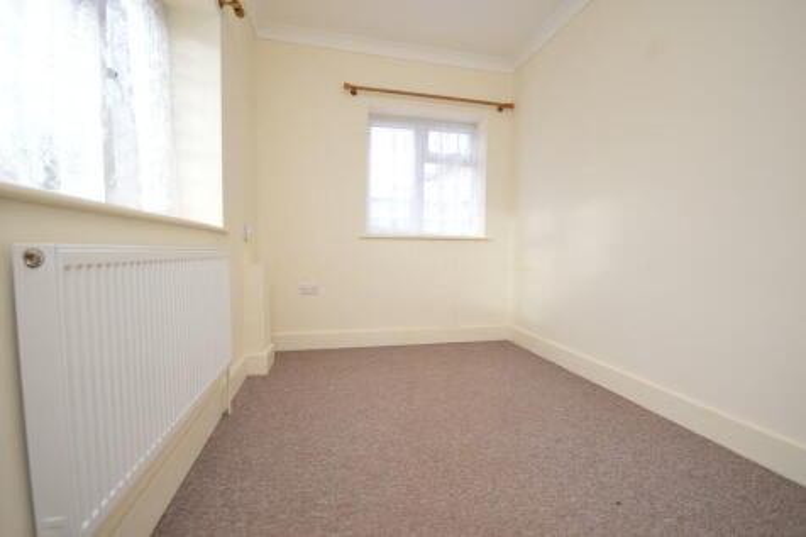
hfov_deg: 100.4
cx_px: 403
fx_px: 336
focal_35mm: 15
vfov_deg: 77.3
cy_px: 268
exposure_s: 1/80
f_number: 4.5
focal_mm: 10
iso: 400
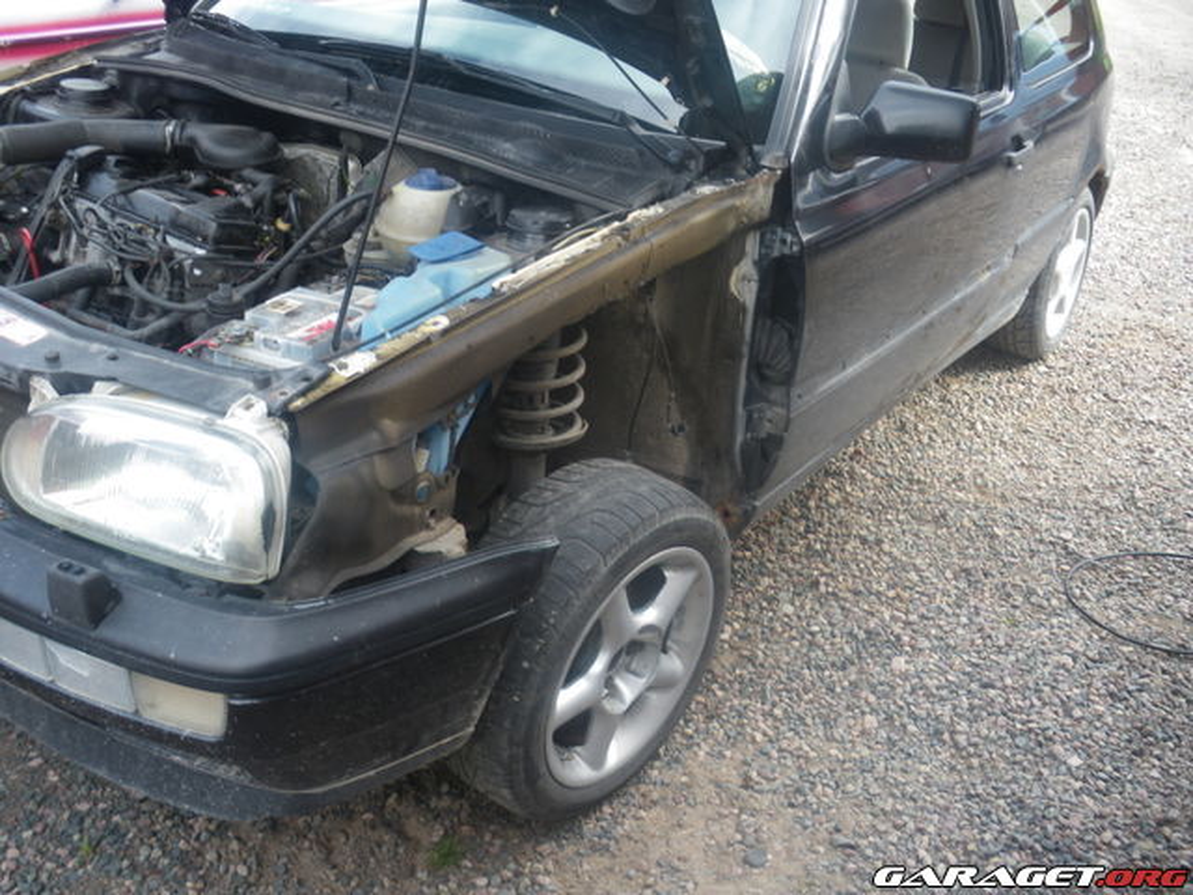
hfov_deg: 51.4
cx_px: 596
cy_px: 448
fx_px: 1241
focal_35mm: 36
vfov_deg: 39.7
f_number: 3.5
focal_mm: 6.3
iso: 64
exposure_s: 1/50
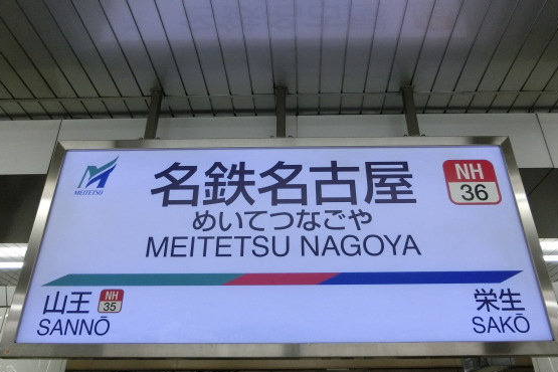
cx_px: 283
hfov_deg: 61.9
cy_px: 169
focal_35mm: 30
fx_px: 465
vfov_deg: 43.6
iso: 320
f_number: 3.5
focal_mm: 4.5
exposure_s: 1/125
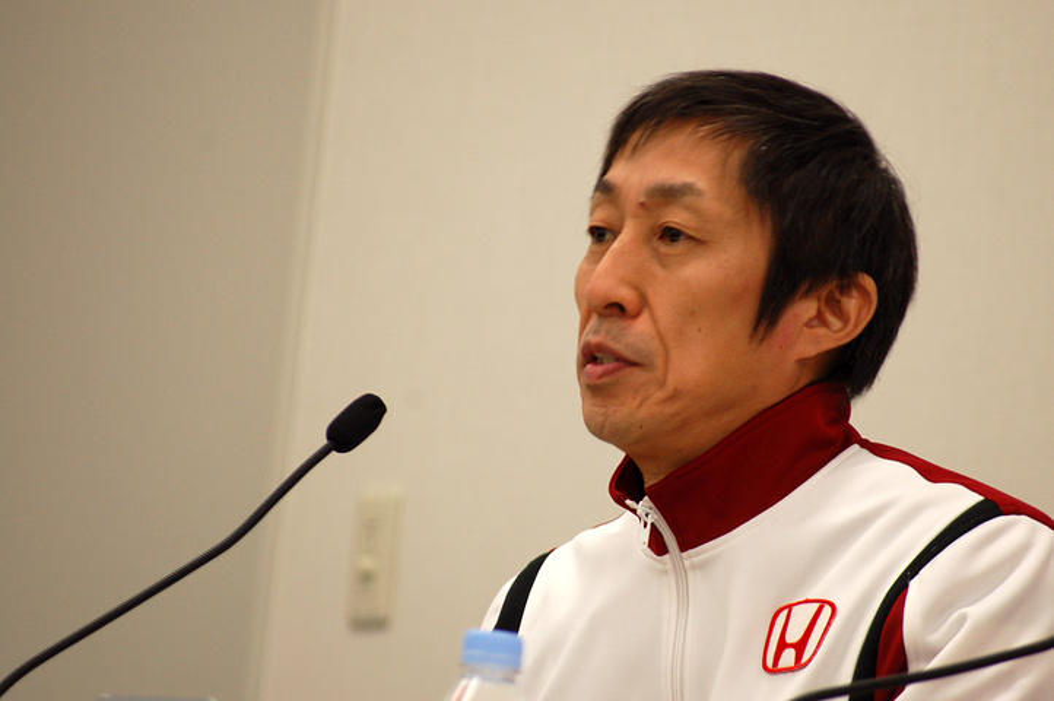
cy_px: 350
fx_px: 8775
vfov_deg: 4.6
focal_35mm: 300
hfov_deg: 6.9
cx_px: 527
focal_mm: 200
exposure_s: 1/60
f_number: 5.6
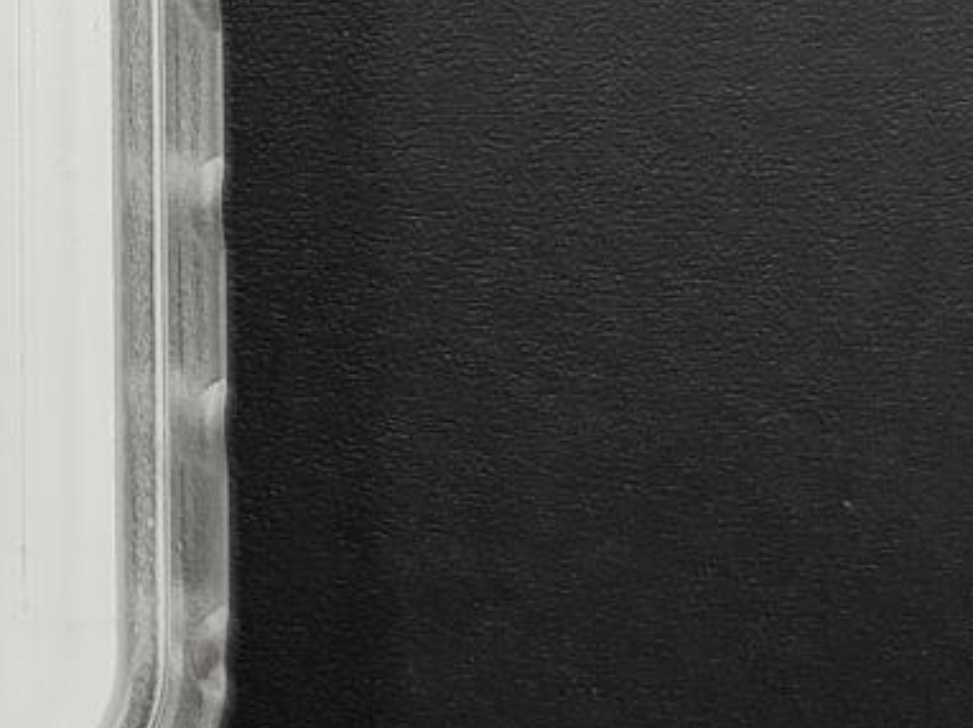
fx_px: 4017
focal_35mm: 143
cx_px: -657
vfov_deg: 10.0
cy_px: -387
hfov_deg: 12.8
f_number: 1.65
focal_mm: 6.14
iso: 80
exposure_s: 1/100
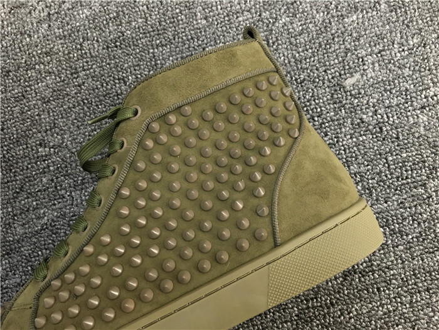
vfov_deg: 48.2
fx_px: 368
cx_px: 220
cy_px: 165
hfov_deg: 61.7
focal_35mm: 29
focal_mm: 4.15
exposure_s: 1/20
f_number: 2.2
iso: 200
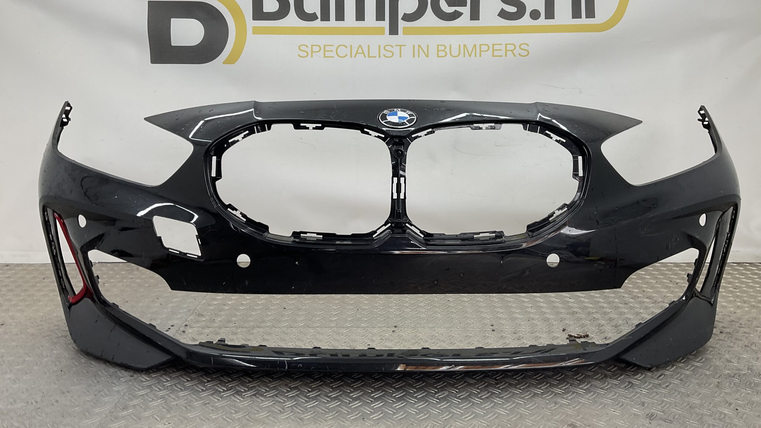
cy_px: 162
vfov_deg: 36.5
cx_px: 384
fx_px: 646
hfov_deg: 61.0
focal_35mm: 32
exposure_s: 1/116
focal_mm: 3
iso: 16
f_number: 1.8
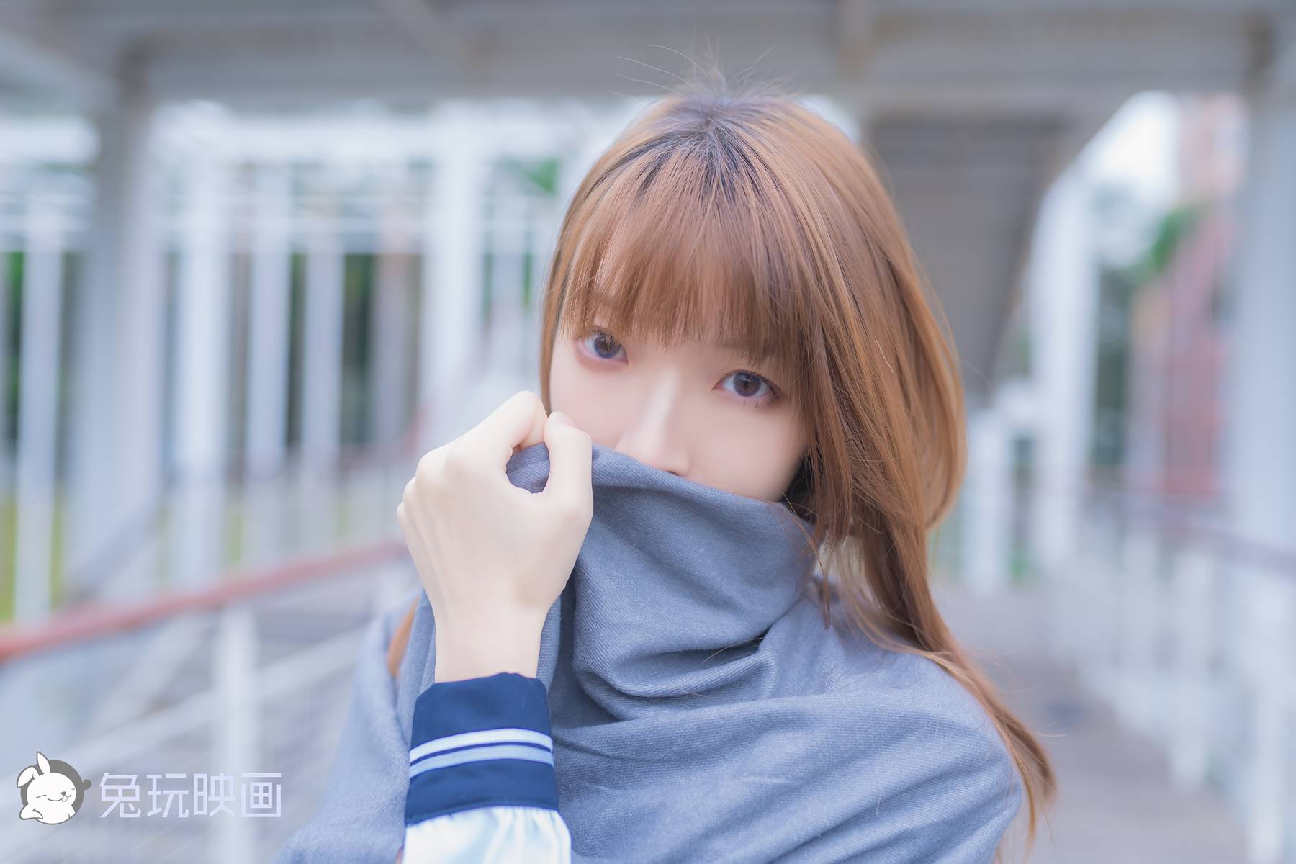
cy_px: 432
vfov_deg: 37.9
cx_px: 648
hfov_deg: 54.4
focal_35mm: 35
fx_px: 1260
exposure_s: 1/320
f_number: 2
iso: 100
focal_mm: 35
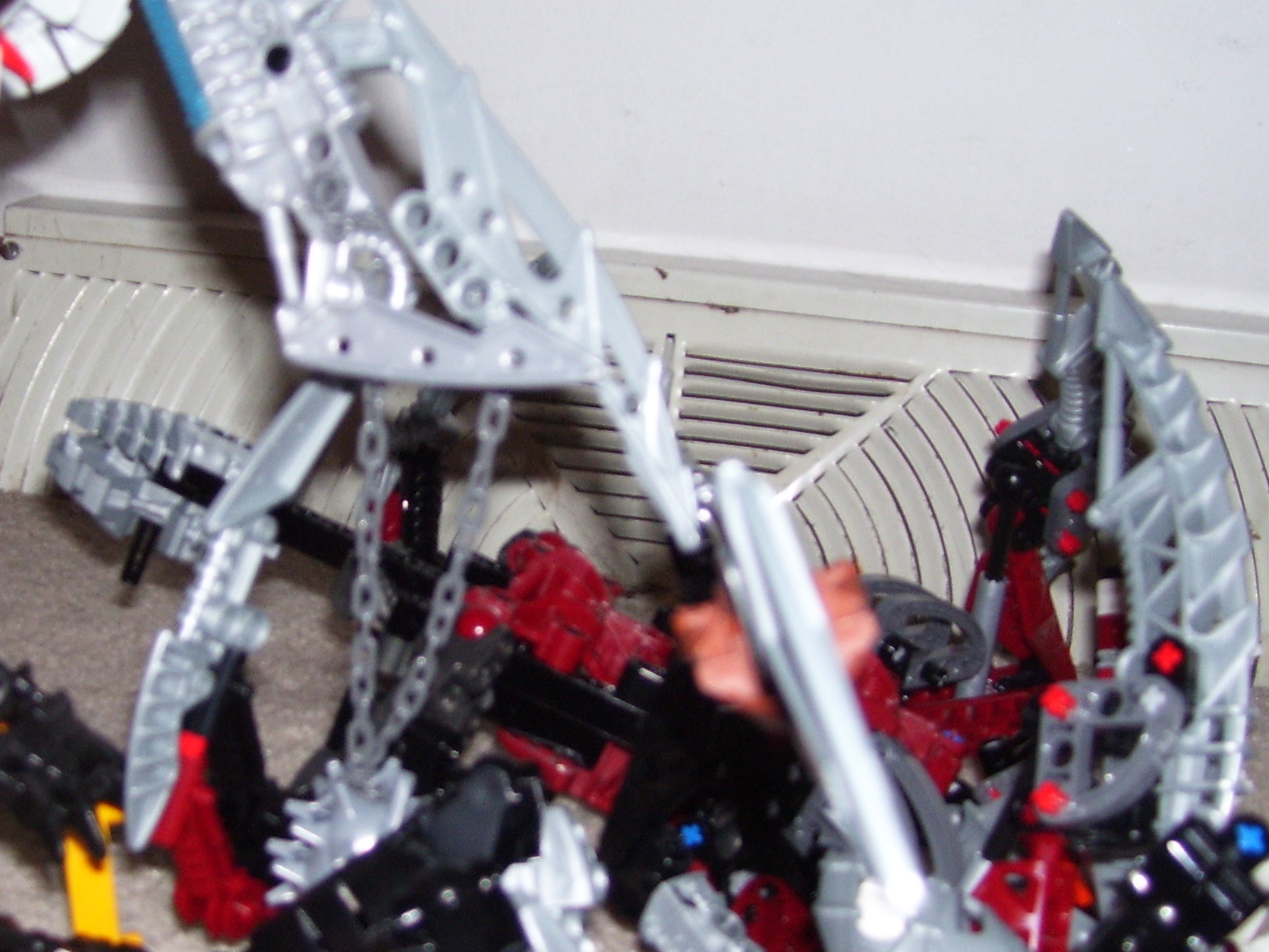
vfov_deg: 25.7
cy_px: 500
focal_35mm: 57
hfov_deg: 33.3
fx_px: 2090
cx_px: 351
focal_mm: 6
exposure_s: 1/60
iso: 125
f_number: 2.7
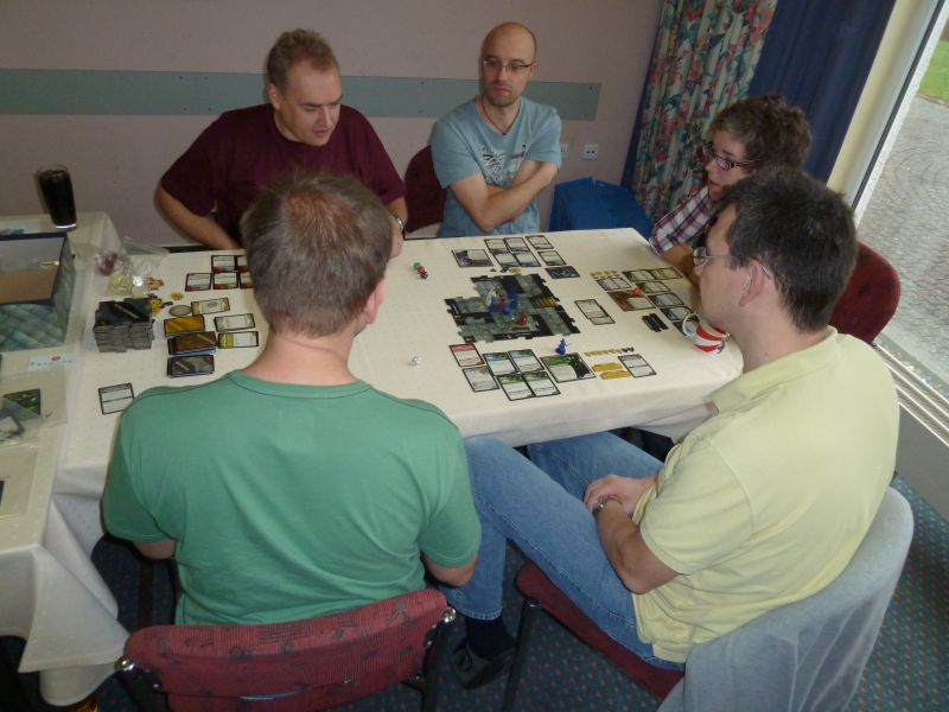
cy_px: 356
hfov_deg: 69.4
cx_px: 474
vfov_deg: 54.9
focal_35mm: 25
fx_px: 685
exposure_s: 1/60
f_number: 3.3
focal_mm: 4.1
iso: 250
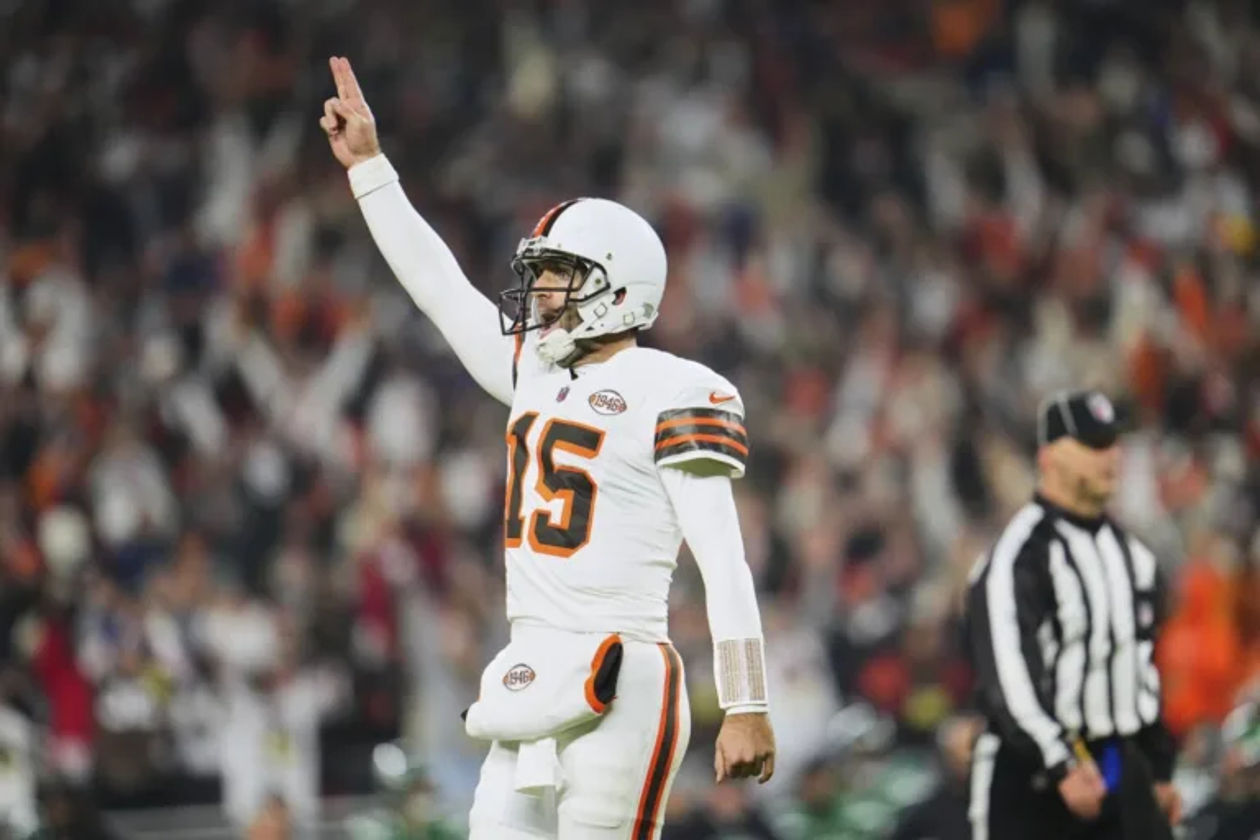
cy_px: 420
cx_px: 630
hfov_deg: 5.2
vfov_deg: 3.4
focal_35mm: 400
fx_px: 13999
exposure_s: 1/2000
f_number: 2.8
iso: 3200
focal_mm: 400
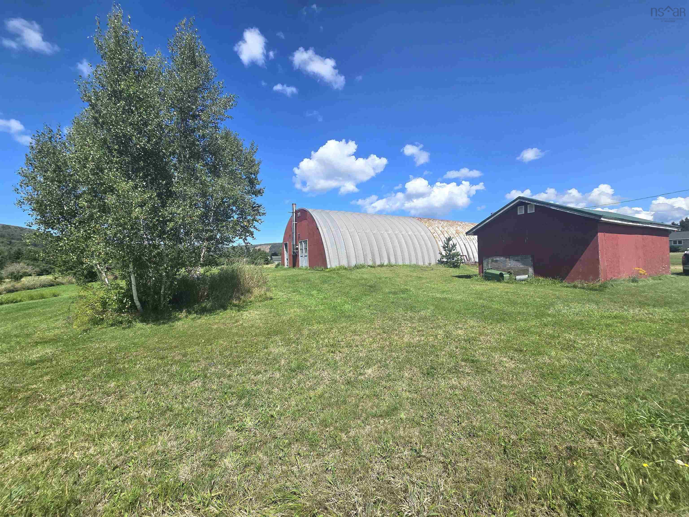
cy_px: 258
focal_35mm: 13
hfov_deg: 106.2
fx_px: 259
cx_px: 344
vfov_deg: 89.9
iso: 50
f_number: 2.2
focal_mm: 2.2
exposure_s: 1/3333
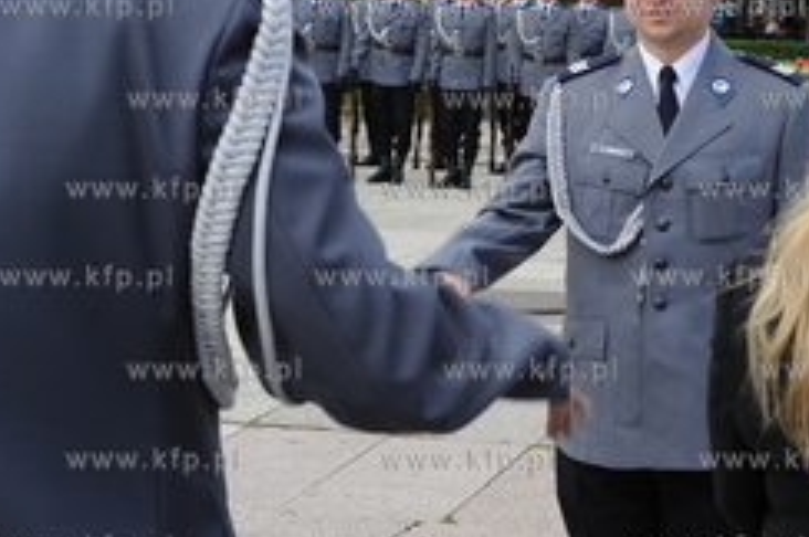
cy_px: 143
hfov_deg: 21.2
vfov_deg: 14.3
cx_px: 647
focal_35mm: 95
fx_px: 2132
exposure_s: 1/400
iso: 400
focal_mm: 58
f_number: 10
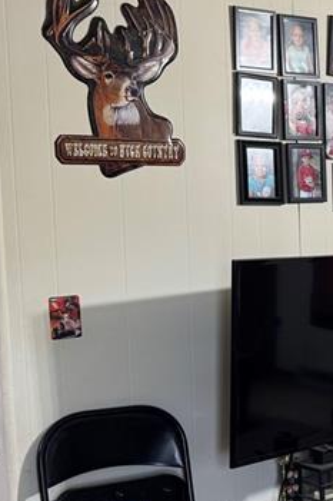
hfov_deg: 16.7
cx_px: 517
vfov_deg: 27.5
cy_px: 339
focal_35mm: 73
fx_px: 1014
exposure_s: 1/60
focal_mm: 6.76
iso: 160
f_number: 1.78
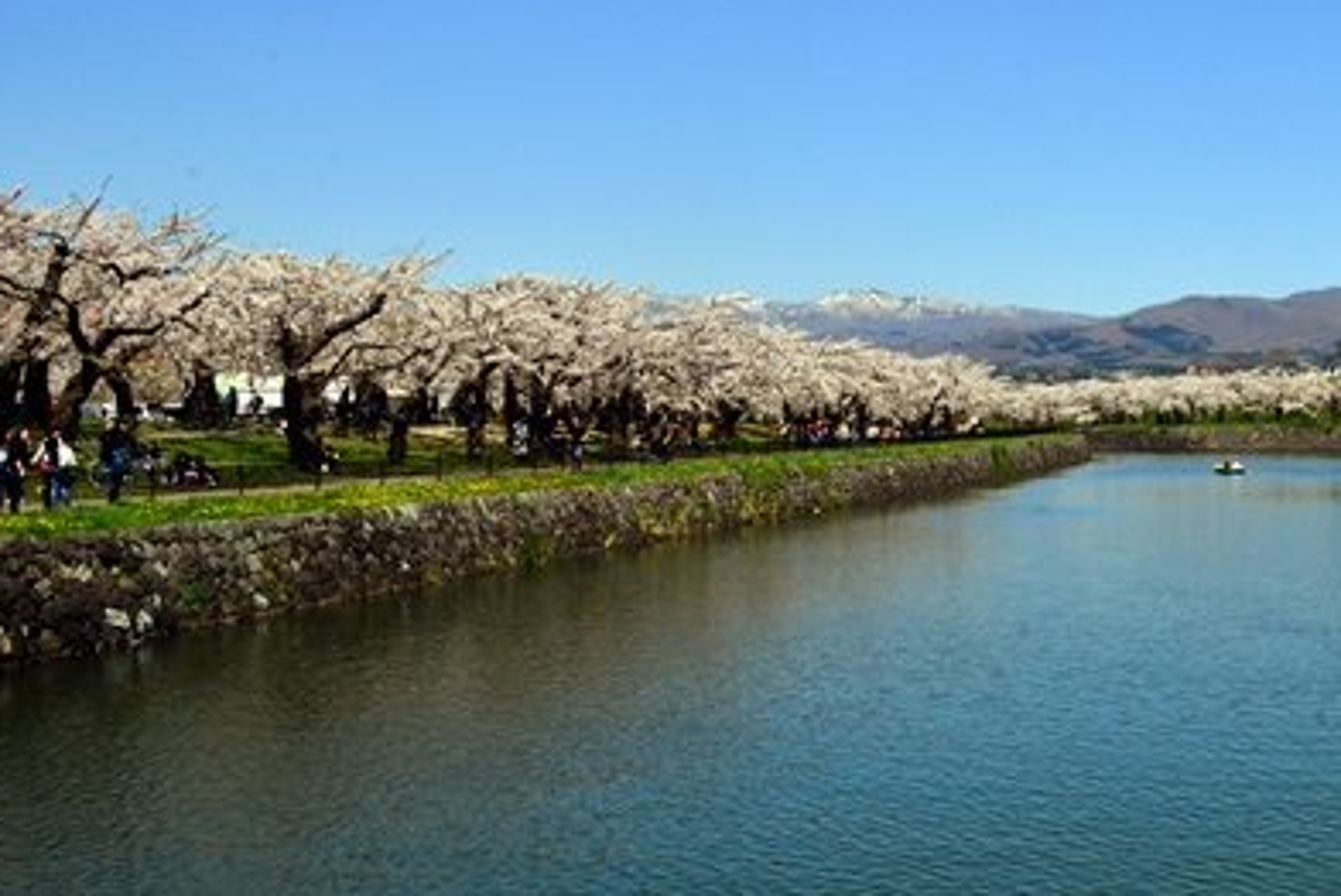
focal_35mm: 49
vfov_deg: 27.6
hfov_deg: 36.5
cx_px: 1317
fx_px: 1827
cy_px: 400
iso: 400
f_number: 14
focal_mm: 24
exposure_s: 1/800
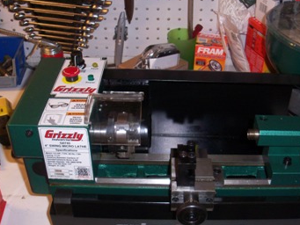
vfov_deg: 31.5
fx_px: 399
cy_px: 120
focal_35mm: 46
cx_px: 185
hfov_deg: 41.0
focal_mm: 6.3
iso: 100
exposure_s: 1/30
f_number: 3
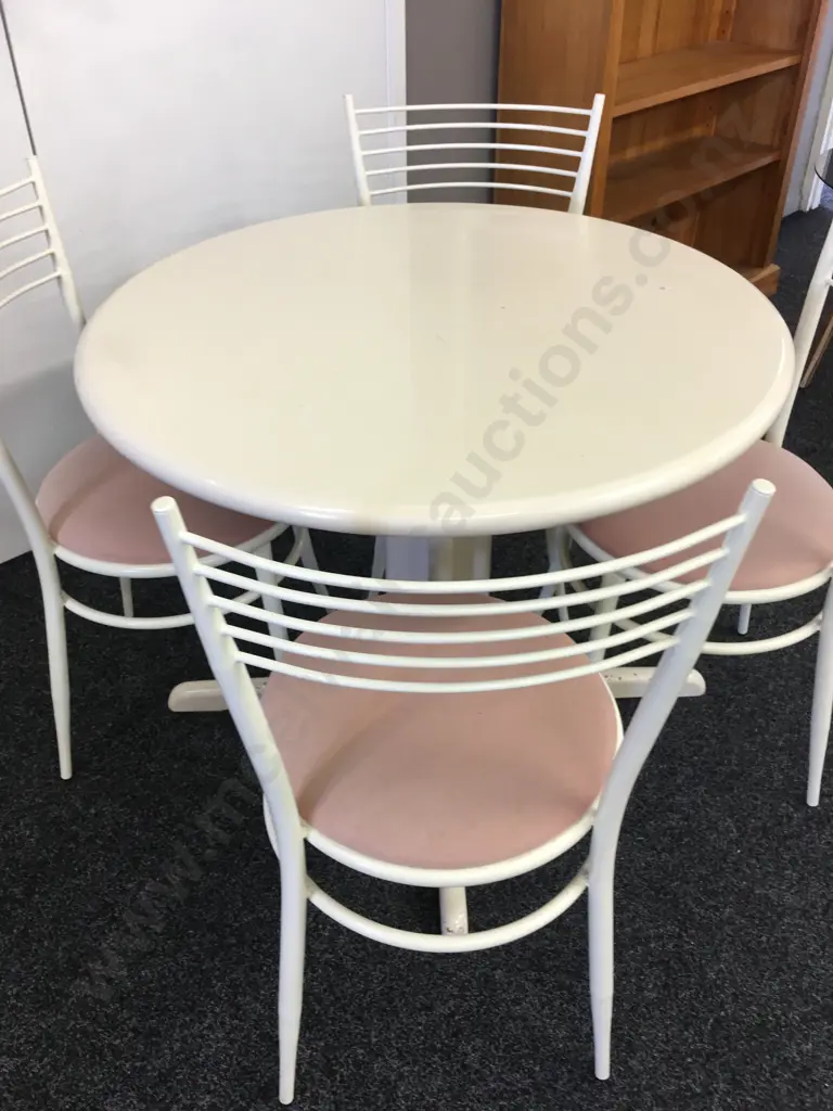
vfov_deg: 61.7
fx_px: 930
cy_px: 556
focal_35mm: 29
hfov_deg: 48.2
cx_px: 416
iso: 32
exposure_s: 1/17
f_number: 2.2
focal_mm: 4.15
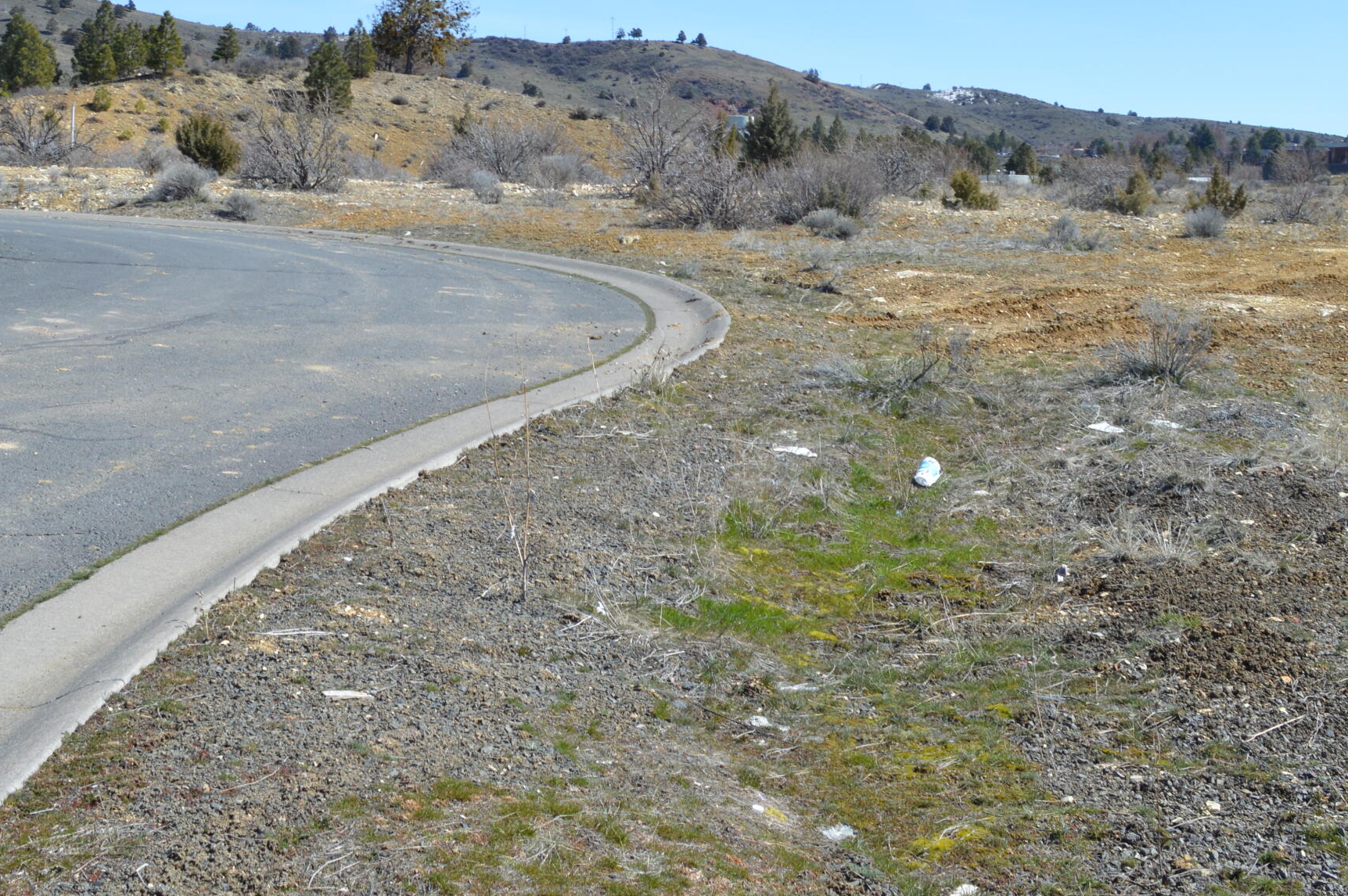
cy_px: 164
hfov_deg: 41.9
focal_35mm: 47
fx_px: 1758
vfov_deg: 27.9
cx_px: 588
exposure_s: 1/250
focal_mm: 18
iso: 100
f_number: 8
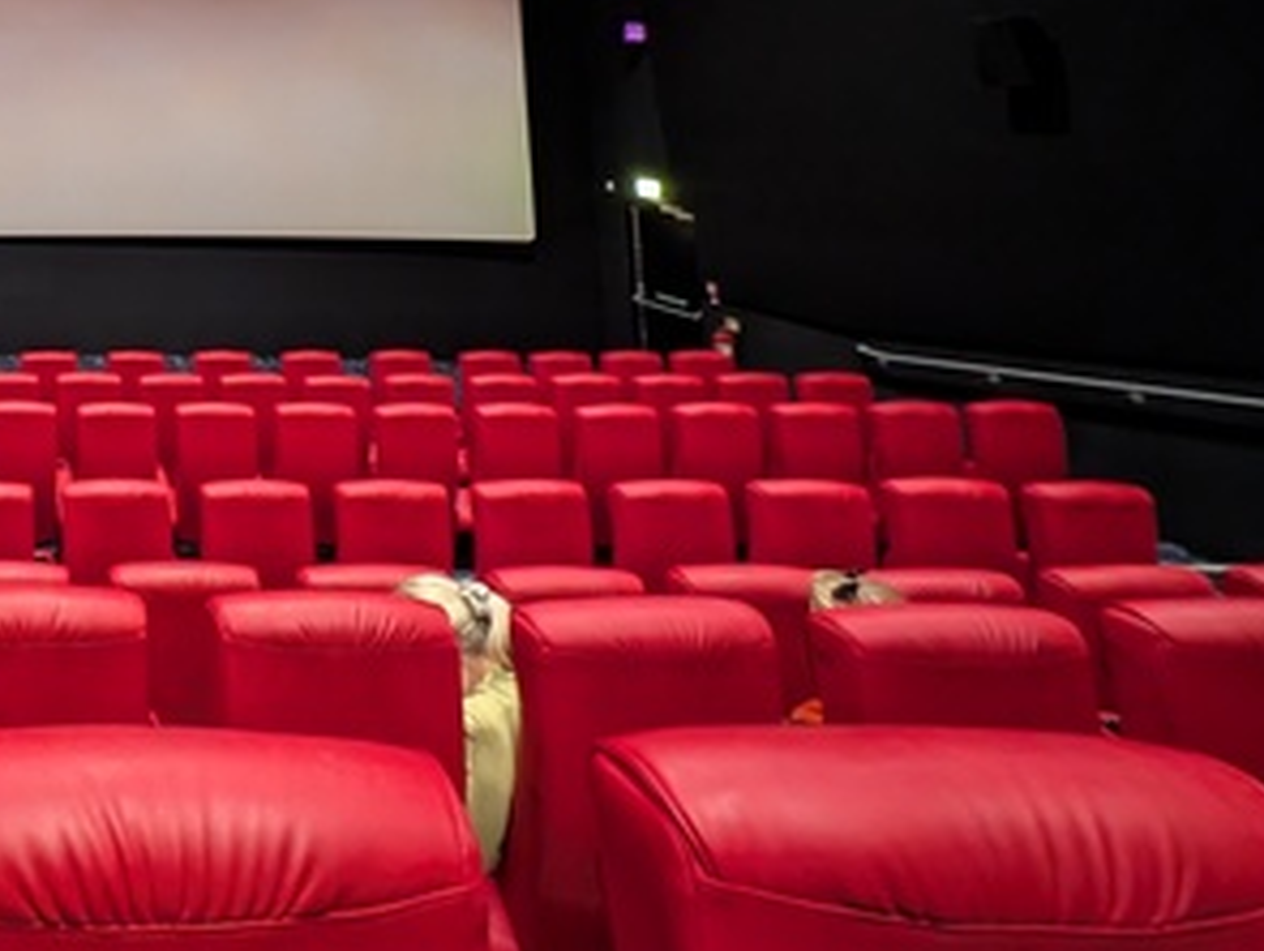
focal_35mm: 26
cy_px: -4
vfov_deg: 44.9
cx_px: -60
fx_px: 951
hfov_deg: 50.7
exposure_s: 1/4.12
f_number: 1.95
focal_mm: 2.23
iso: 991
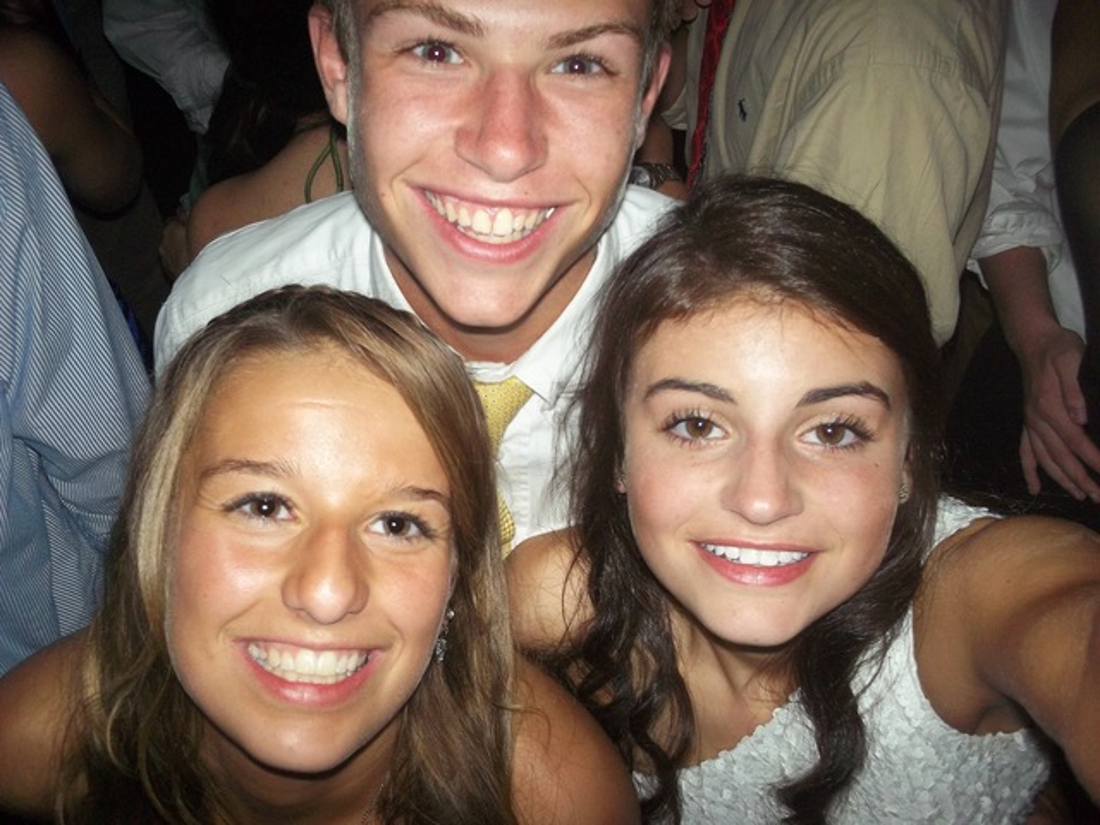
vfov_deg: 37.7
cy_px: 412
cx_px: 550
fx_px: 1208
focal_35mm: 38
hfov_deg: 49.0
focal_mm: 6.3
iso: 160
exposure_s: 1/60
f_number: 4.5
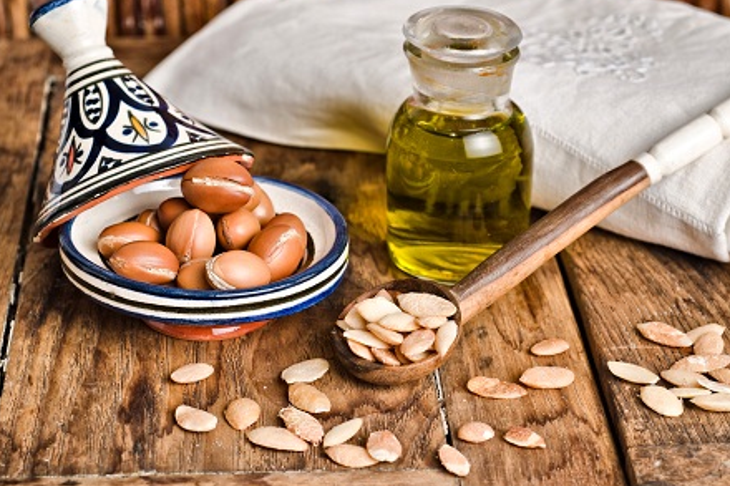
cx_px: 411
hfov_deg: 20.0
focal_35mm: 102
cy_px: 251
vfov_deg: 13.4
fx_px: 2067
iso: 100
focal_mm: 60
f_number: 8
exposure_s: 1/5
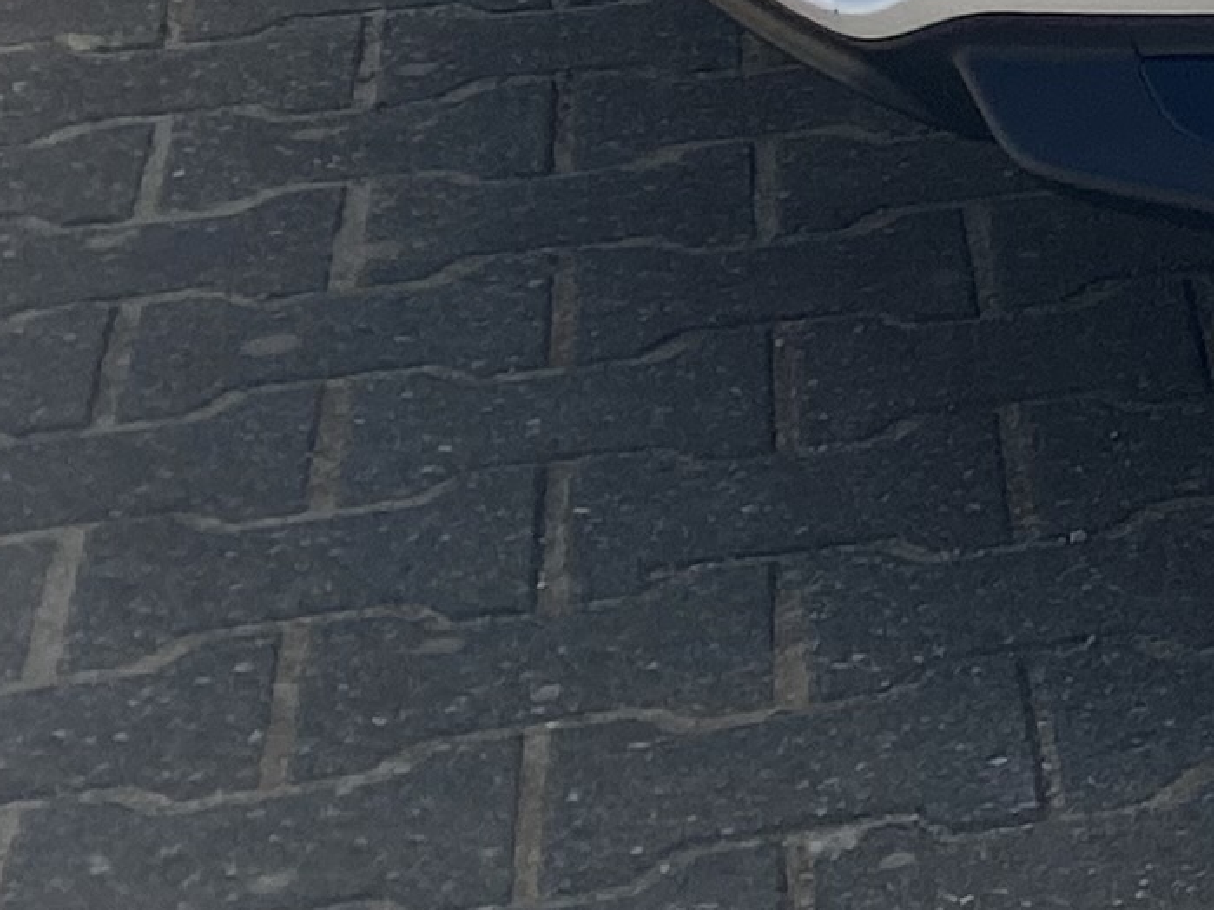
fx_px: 5260
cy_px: -1120
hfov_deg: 10.7
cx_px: 3147
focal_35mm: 150
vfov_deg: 9.1
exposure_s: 1/2571
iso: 32
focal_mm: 4.25
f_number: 1.8
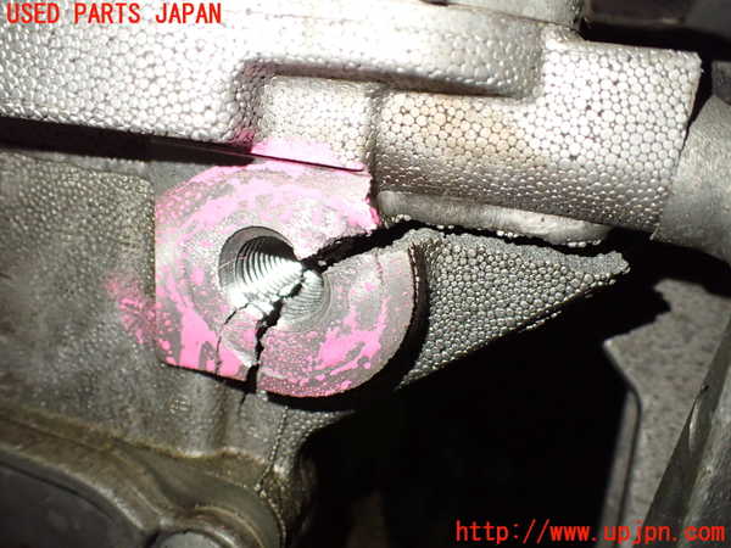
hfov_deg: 60.0
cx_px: 366
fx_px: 634
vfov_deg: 46.8
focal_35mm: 30
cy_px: 274
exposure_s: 1/125
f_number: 2.3
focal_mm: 5.4
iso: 640
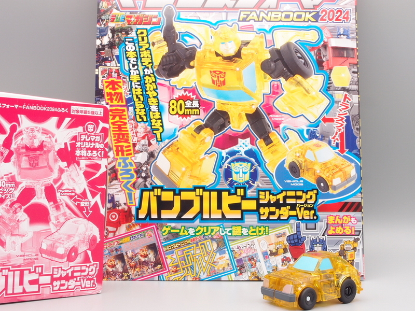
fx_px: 599
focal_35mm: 50
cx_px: 208
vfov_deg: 29.1
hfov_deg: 38.2
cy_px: 156
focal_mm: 10.83
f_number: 8
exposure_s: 1/5
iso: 100
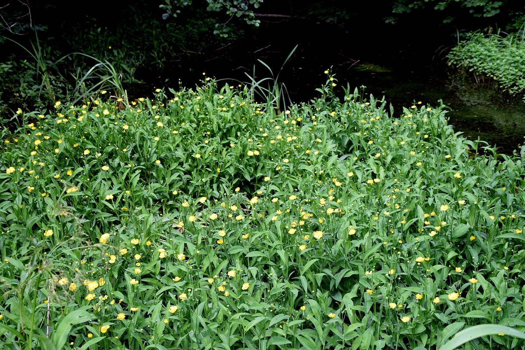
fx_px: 612
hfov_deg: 46.4
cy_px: 175
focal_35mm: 42
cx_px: 262
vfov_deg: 31.9
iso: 400
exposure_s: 1/125
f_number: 5.6
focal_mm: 28
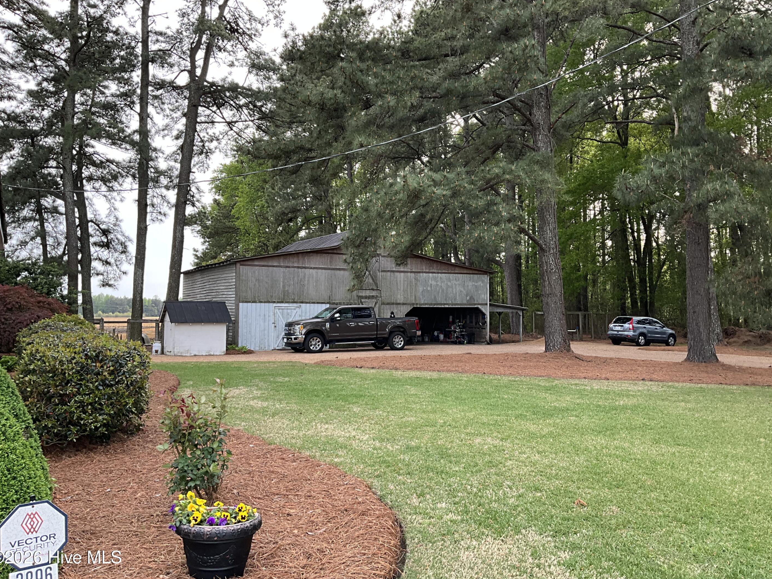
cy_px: 276
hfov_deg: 58.3
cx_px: 403
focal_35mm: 31
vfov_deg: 45.4
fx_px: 691
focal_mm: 3
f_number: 1.8
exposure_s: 1/233
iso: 25
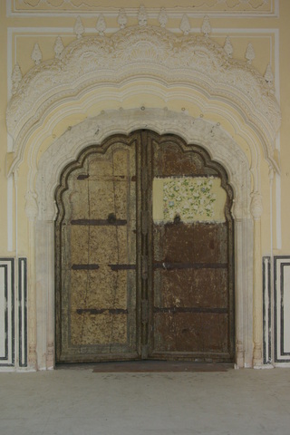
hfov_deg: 28.9
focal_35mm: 46
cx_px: 145
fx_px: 562
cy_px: 218
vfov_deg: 42.3
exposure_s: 1/125
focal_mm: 31
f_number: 6.7
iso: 800
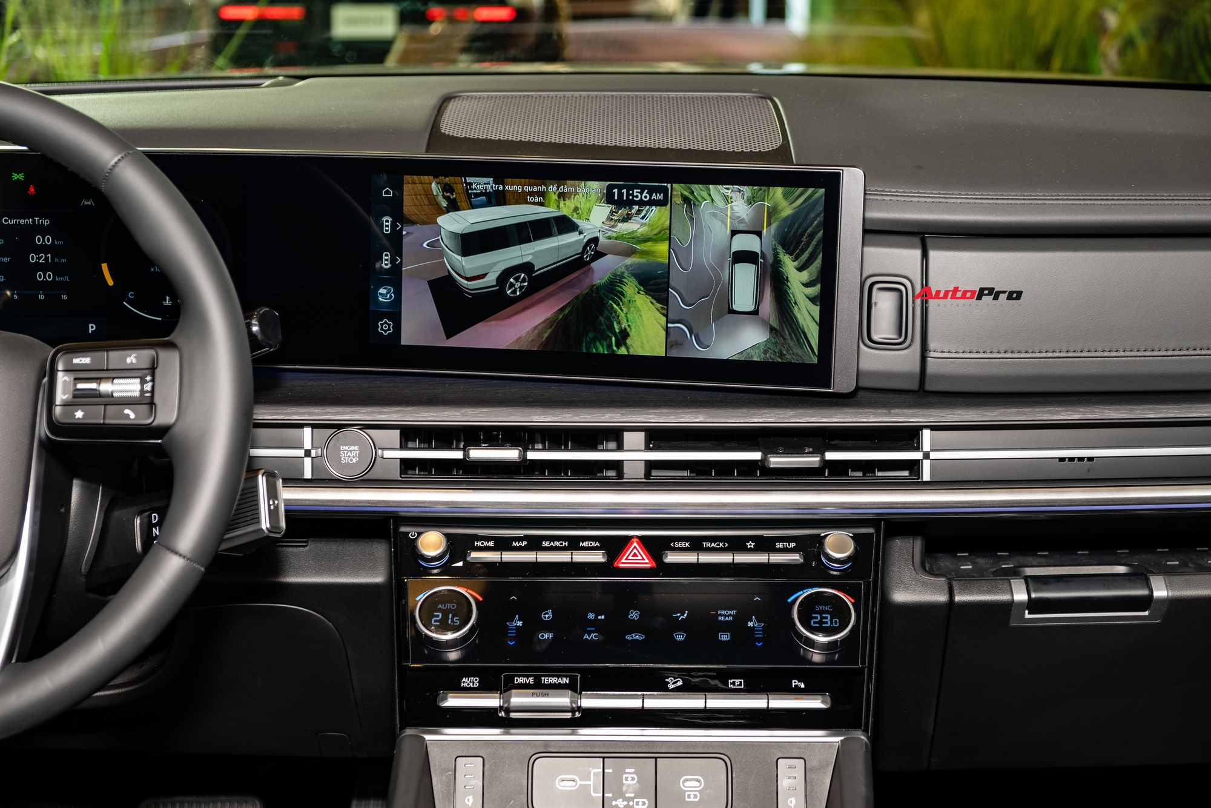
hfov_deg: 35.6
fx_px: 1884
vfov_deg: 24.2
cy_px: 404
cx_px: 606
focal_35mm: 56
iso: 100
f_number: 4
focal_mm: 37.4
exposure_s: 1/30
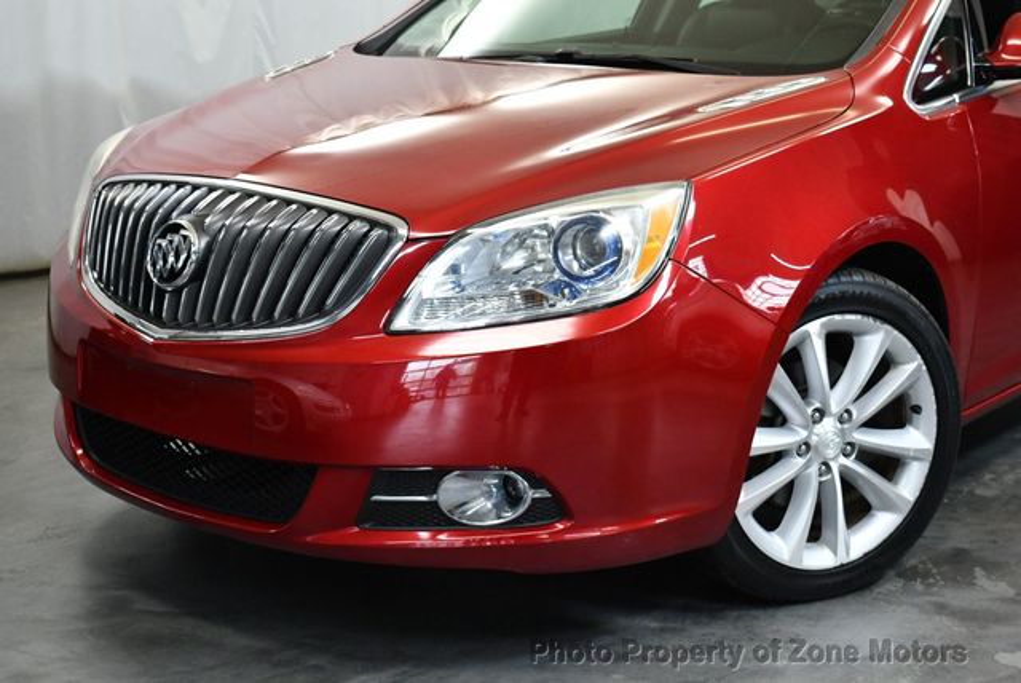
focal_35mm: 58
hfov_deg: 34.5
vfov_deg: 23.4
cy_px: 342
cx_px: 510
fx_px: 1646
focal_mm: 29
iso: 1000
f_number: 4.2
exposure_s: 1/125
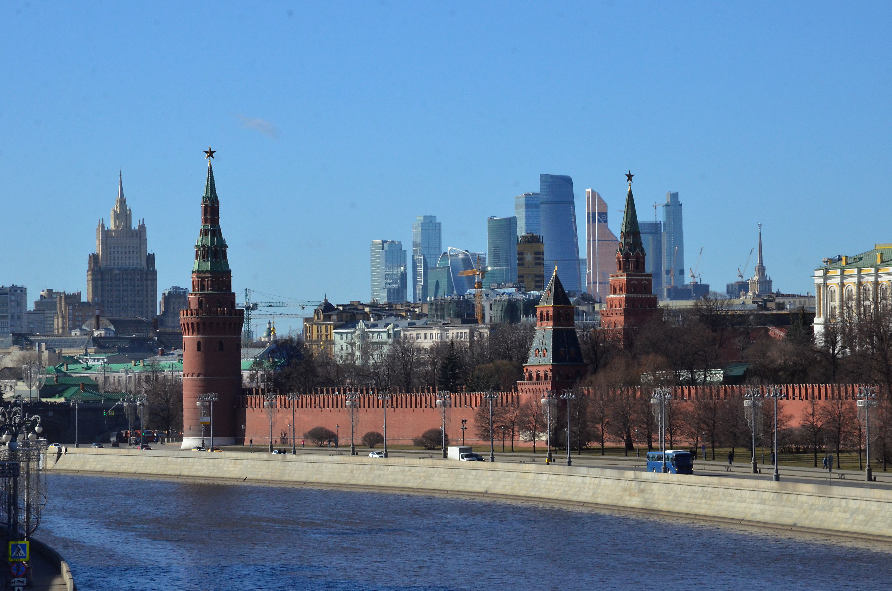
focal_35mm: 128
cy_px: 296
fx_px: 3153
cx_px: 446
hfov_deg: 16.1
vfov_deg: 10.7
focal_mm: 85
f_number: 18
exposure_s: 1/1250
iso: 1600
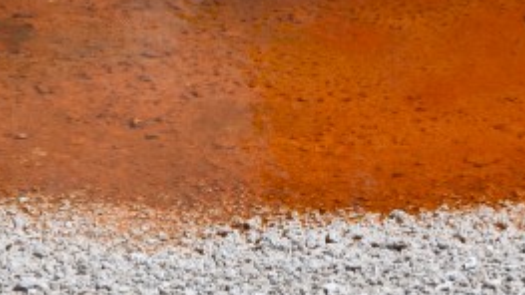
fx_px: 4678
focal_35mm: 336
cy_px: -227
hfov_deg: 6.3
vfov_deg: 3.6
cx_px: 964
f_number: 10
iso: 200
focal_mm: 55
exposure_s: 1/400
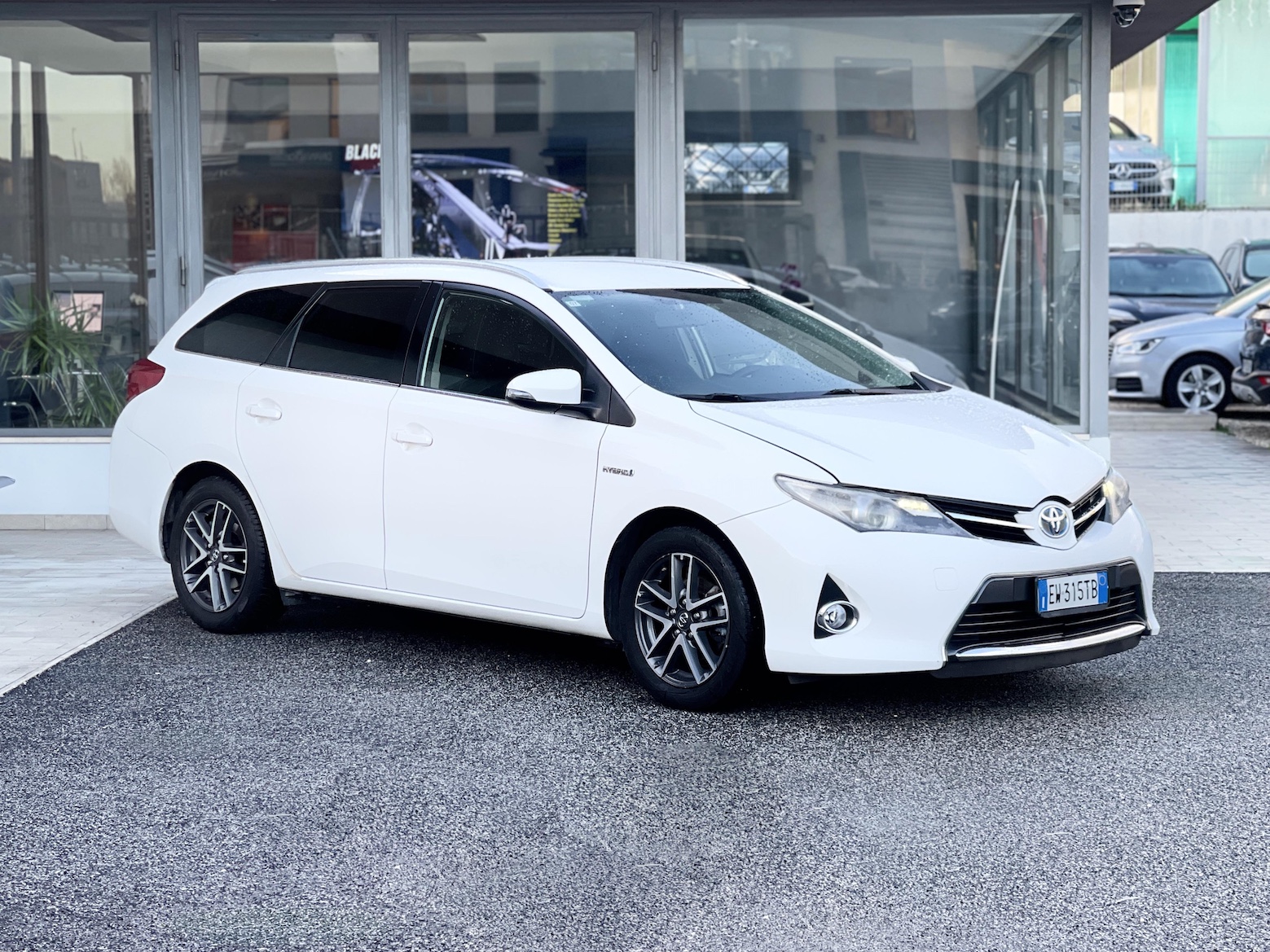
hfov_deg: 30.3
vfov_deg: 22.9
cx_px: 635
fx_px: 2348
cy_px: 476
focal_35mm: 64
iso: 50
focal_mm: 7.5
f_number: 2.2
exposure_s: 1/121
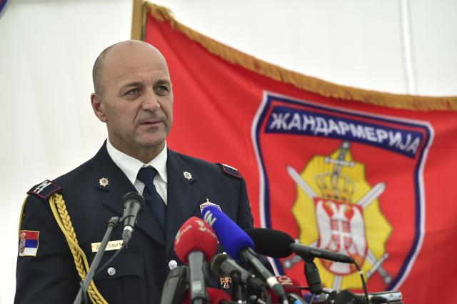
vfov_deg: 6.8
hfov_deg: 10.3
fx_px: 2536
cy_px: 152
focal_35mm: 200
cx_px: 228
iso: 400
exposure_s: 1/160
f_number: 5.6
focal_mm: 200
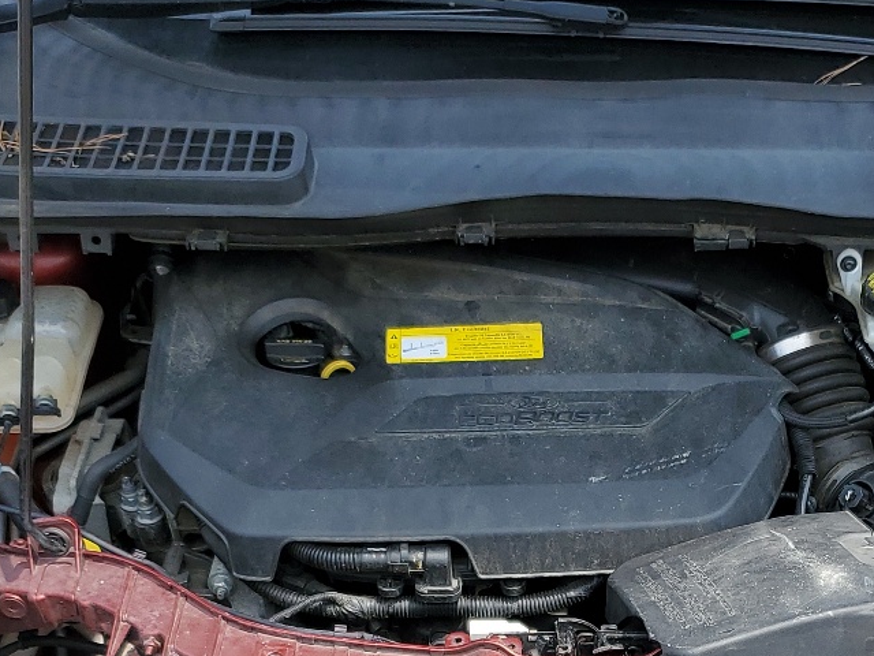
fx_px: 1641
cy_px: 809
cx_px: 639
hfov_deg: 29.4
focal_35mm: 65
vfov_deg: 20.9
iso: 50
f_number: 1.5
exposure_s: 1/1667
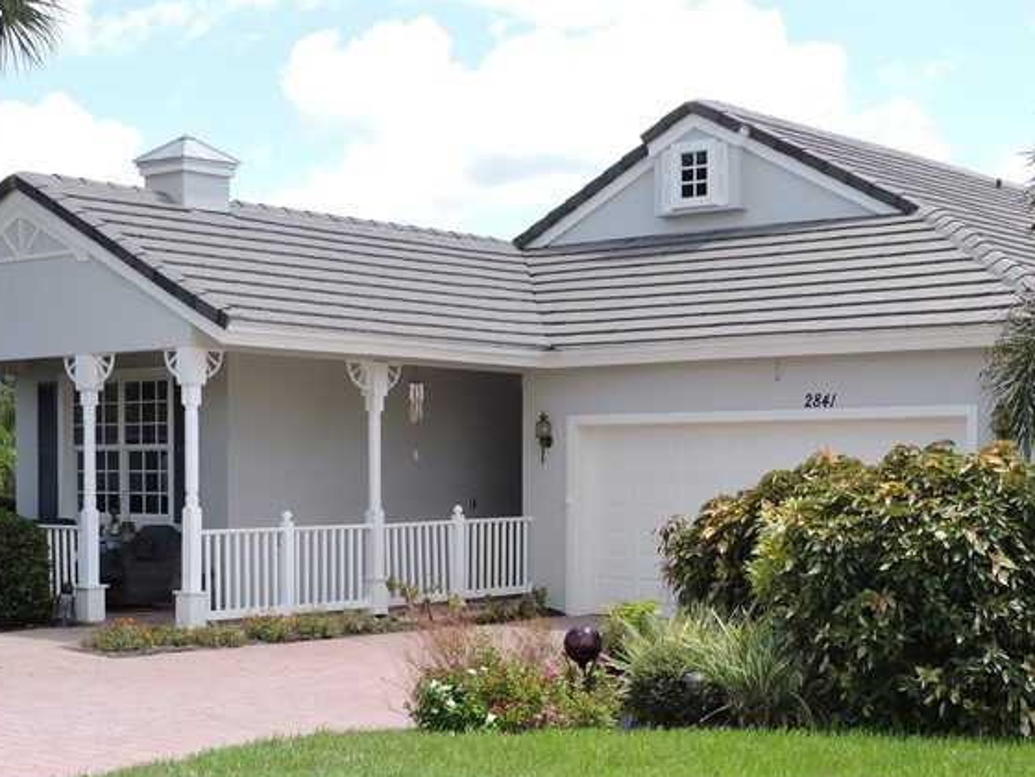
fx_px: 1914
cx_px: 536
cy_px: 588
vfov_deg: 22.7
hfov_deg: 30.3
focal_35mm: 64
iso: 280
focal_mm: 6.2
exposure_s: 1/1250
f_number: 3.3
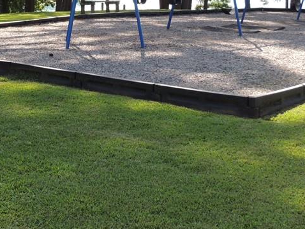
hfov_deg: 25.6
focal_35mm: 75
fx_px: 660
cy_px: 28
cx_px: 70
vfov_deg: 19.3
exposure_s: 1/320
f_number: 3.3
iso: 100
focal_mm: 6.2
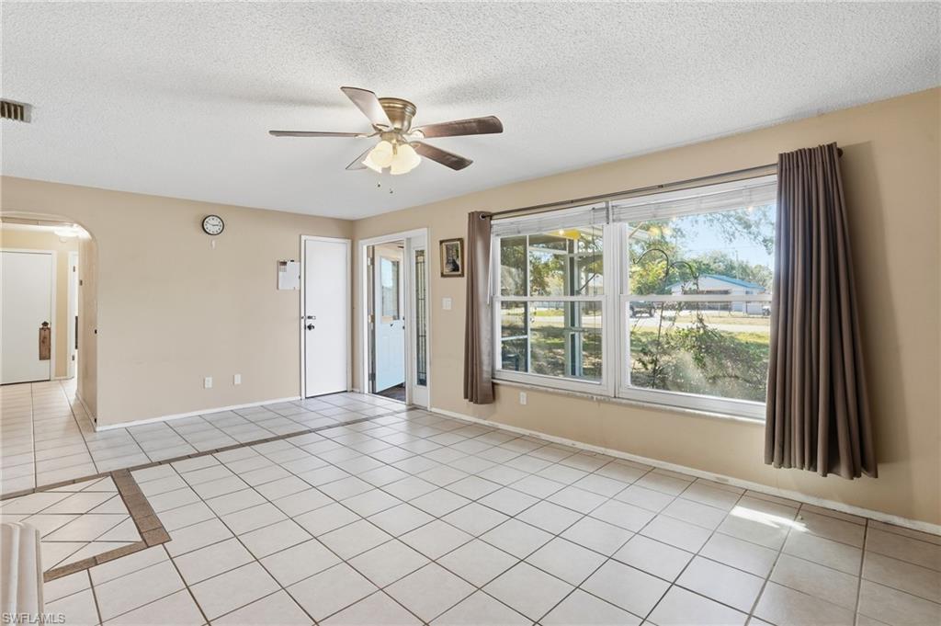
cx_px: 470
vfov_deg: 73.7
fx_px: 418
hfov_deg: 96.8
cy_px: 313
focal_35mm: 16
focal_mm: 16
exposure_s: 1/80
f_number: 9
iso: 400
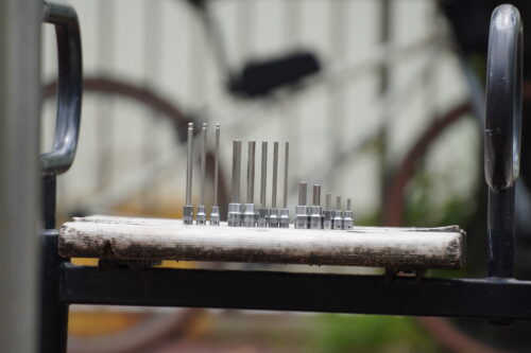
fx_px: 3981
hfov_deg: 7.6
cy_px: 176
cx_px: 266
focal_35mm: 270
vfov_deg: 5.1
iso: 100
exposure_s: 1/800
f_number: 2.8
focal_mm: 180
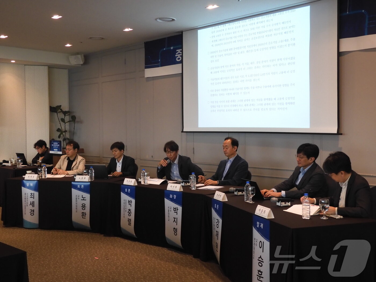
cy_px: 141
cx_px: 188
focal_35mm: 42
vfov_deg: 34.3
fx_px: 456
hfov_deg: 44.8
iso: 400
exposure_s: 1/30
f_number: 4
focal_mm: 7.5
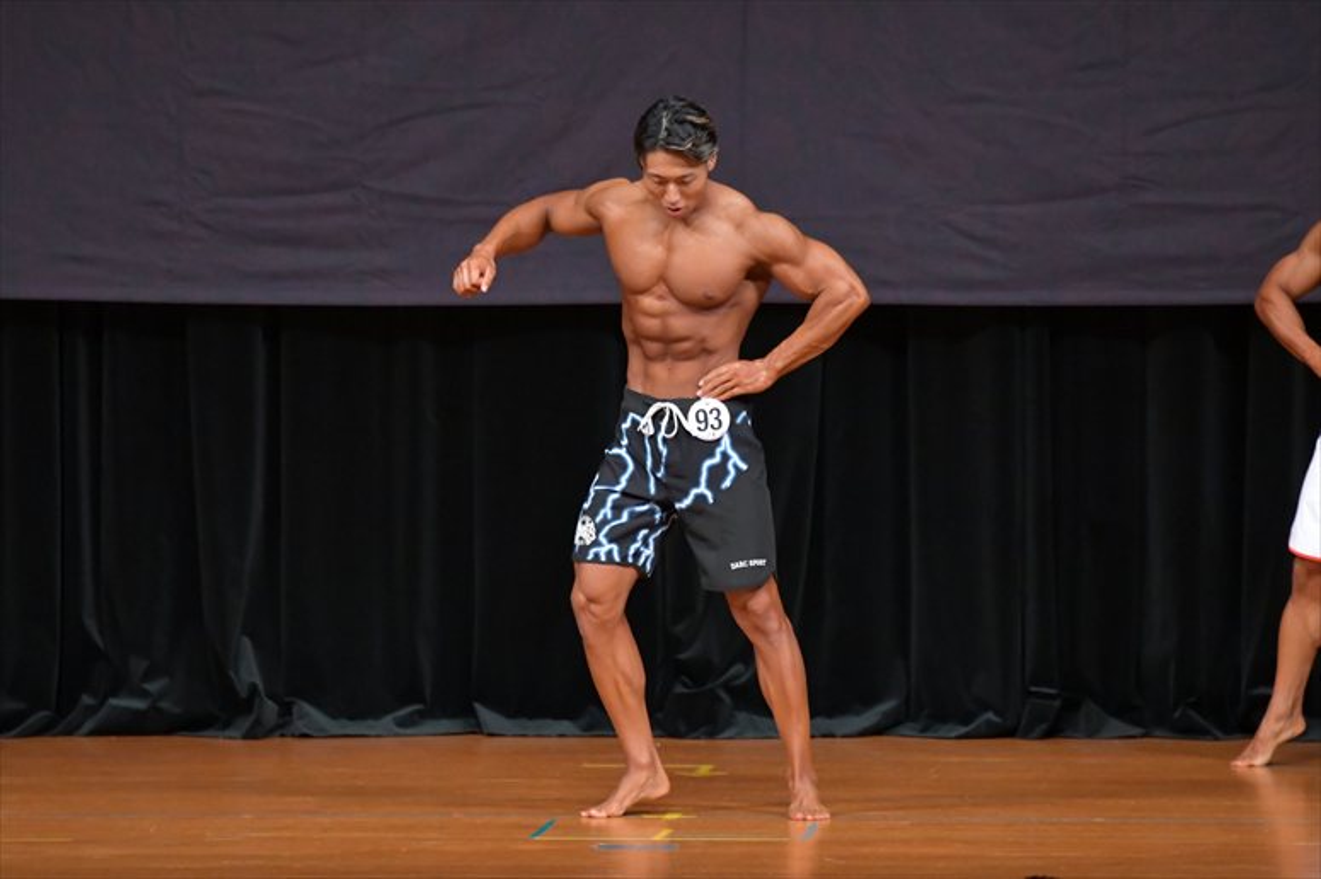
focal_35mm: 285
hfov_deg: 7.2
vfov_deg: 4.8
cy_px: 440
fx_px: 10453
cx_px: 660
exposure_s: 1/400
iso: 5000
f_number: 5.6
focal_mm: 190
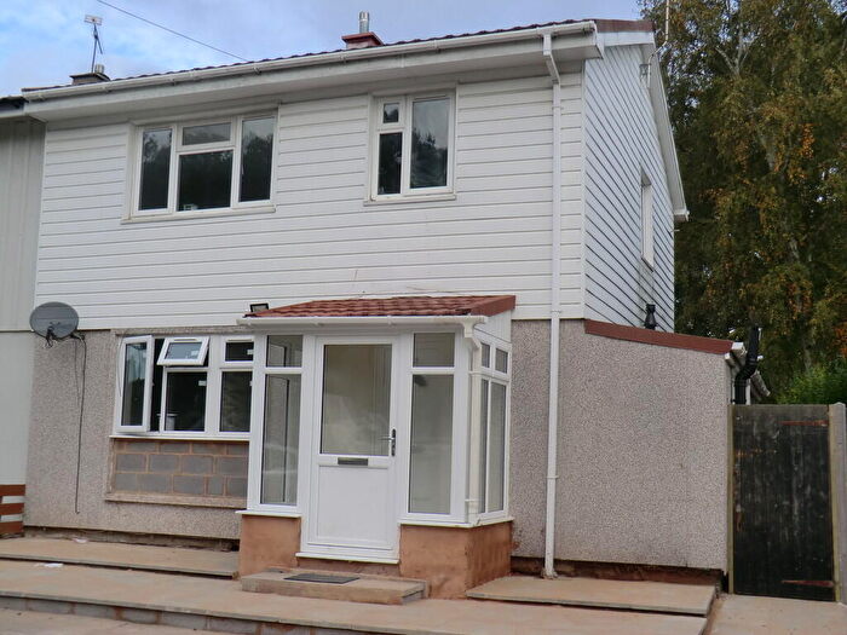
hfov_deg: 46.8
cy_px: 318
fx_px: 979
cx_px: 424
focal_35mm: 40
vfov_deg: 36.0
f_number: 3.8
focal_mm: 7.1
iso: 64
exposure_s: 1/320
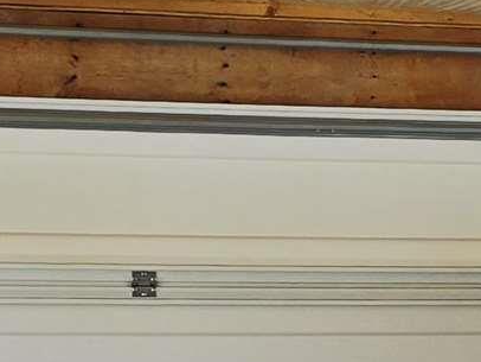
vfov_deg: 8.2
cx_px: 398
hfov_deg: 11.3
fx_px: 2419
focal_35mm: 174
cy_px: 698
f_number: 1.7
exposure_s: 1/120
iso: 20
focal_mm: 6.3
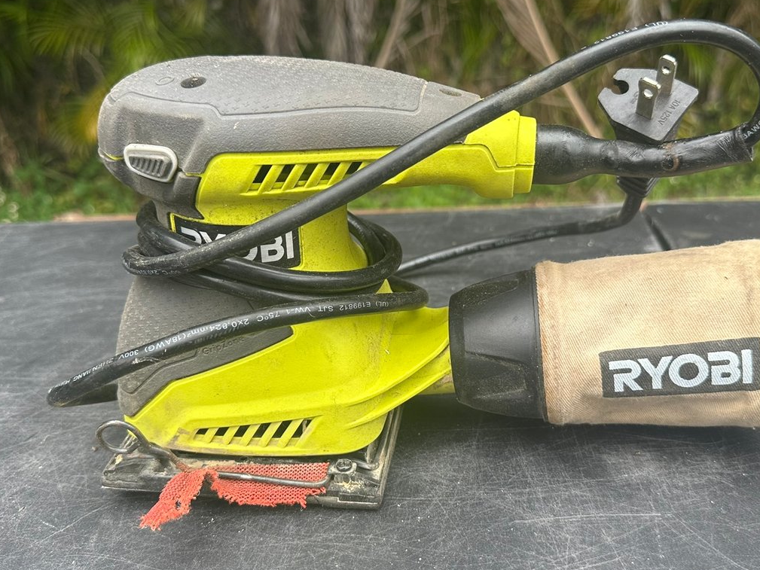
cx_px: 430
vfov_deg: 39.7
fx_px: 790
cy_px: 283
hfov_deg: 51.2
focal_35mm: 36
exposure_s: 1/442
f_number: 1.78
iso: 80
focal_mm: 6.86
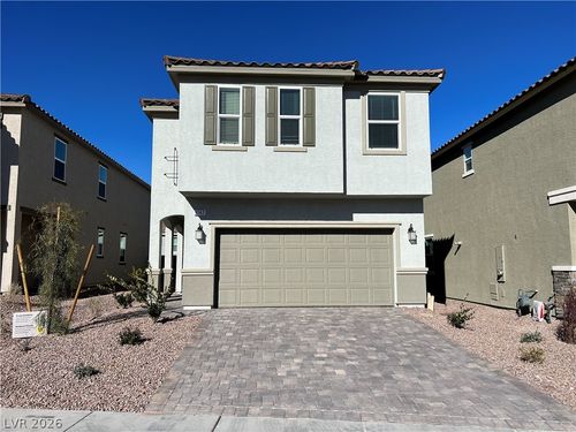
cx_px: 288
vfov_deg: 53.1
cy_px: 216
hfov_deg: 67.3
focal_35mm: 26
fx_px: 433
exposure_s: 1/8696
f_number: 1.5
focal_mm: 5.7
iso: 50
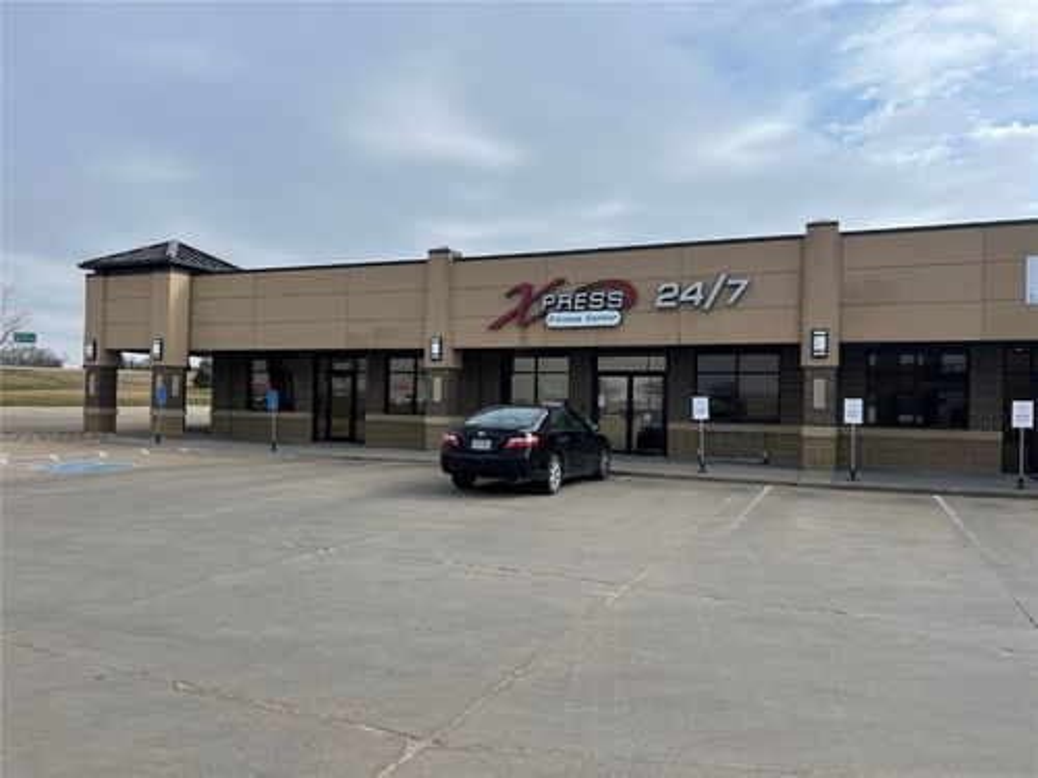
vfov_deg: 53.1
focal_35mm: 26
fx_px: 780
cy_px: 389
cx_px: 519
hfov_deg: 67.3
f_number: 1.5
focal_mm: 5.7
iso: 50
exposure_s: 1/4444
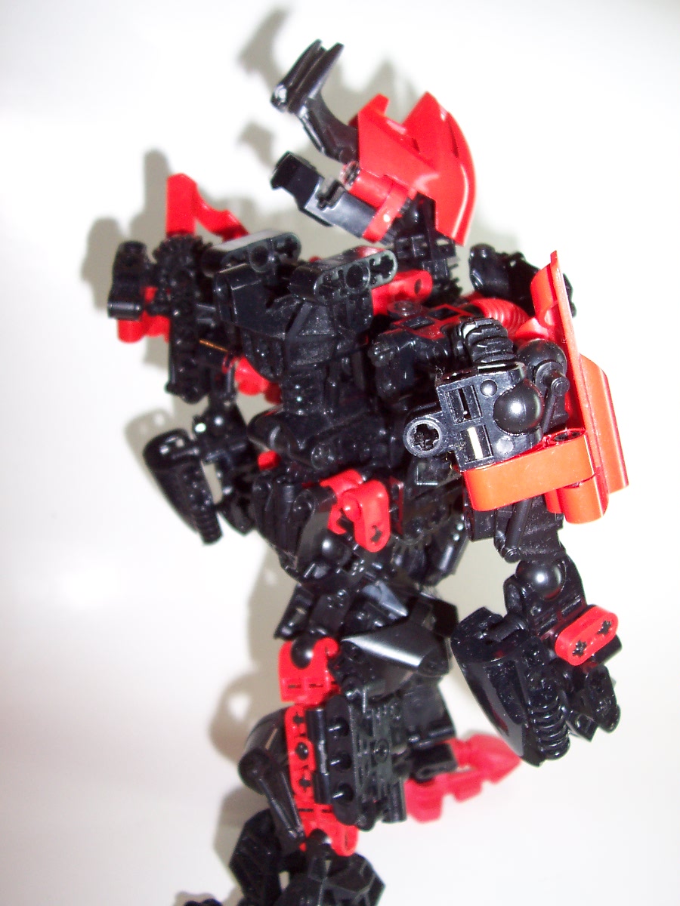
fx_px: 969
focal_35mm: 37
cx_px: 340
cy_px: 453
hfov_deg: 38.7
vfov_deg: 50.1
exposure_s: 1/60
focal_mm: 5.6
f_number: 2.8
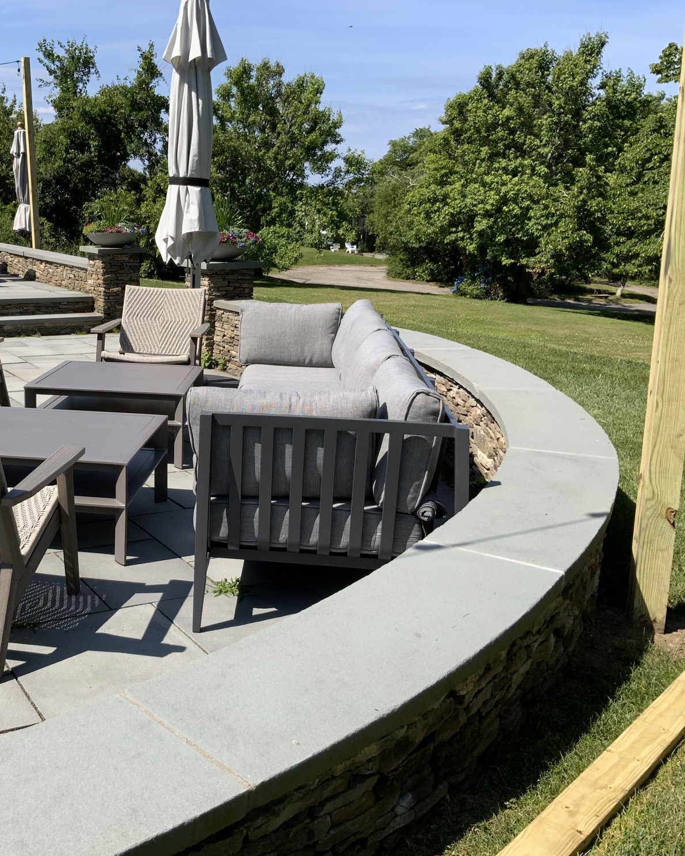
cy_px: 427
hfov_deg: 37.9
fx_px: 963
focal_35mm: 38
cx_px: 148
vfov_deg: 47.9
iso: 16
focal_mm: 3
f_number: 1.8
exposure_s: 1/1730
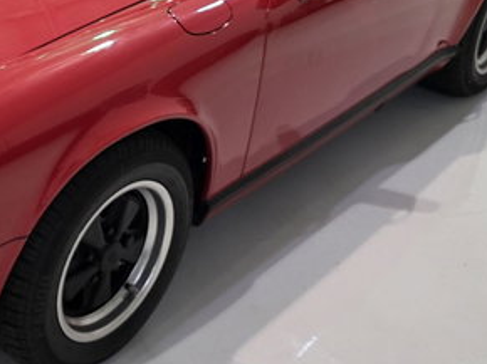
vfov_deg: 23.8
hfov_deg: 30.4
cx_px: 52
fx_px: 857
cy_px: 97
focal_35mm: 61
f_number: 1.7
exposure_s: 1/120
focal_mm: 6.3
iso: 800
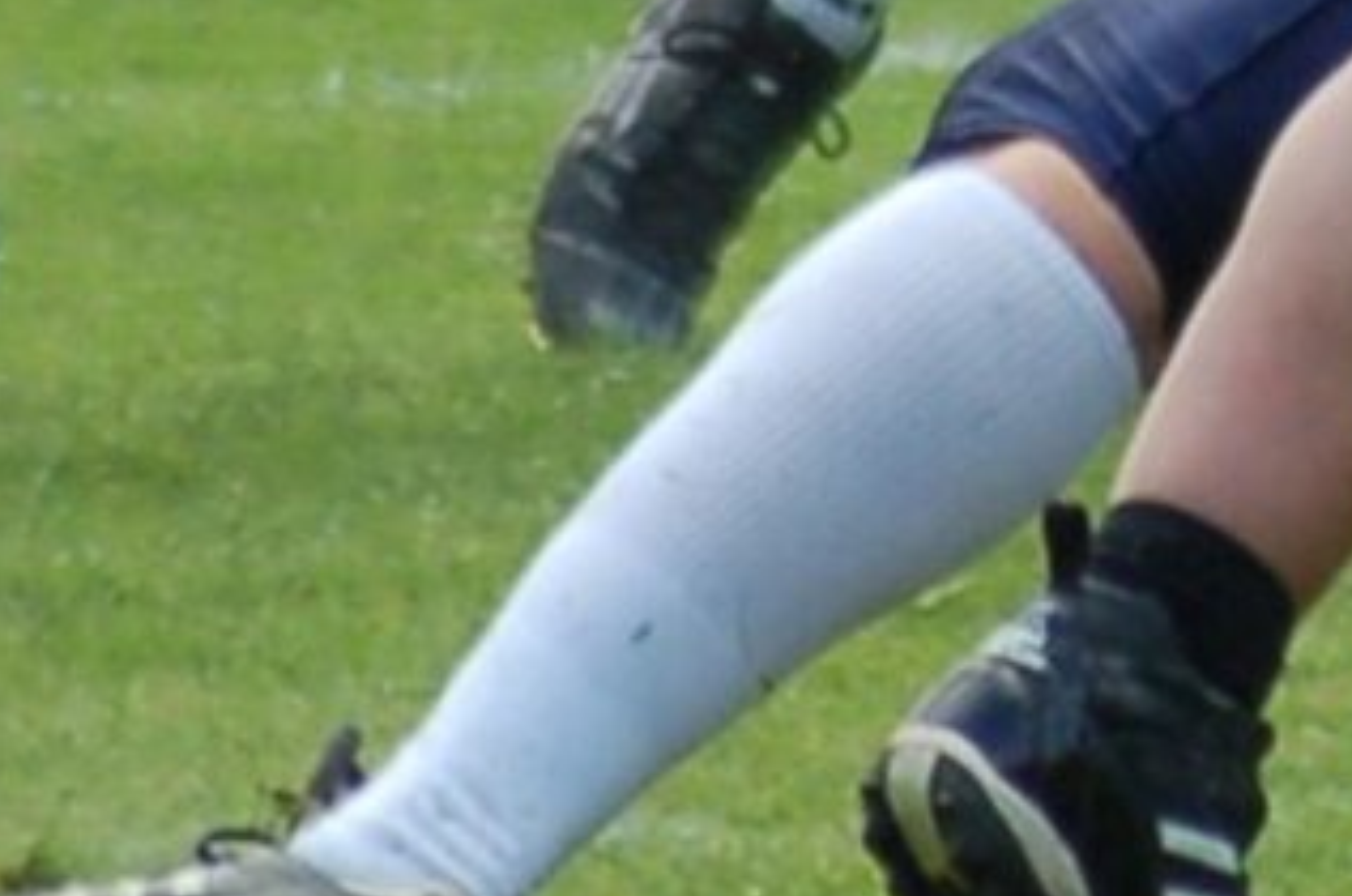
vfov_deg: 0.7
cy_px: -964
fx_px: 76064
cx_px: 2278
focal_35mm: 2029
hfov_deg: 1.0
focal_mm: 195
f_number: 5
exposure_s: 1/1000
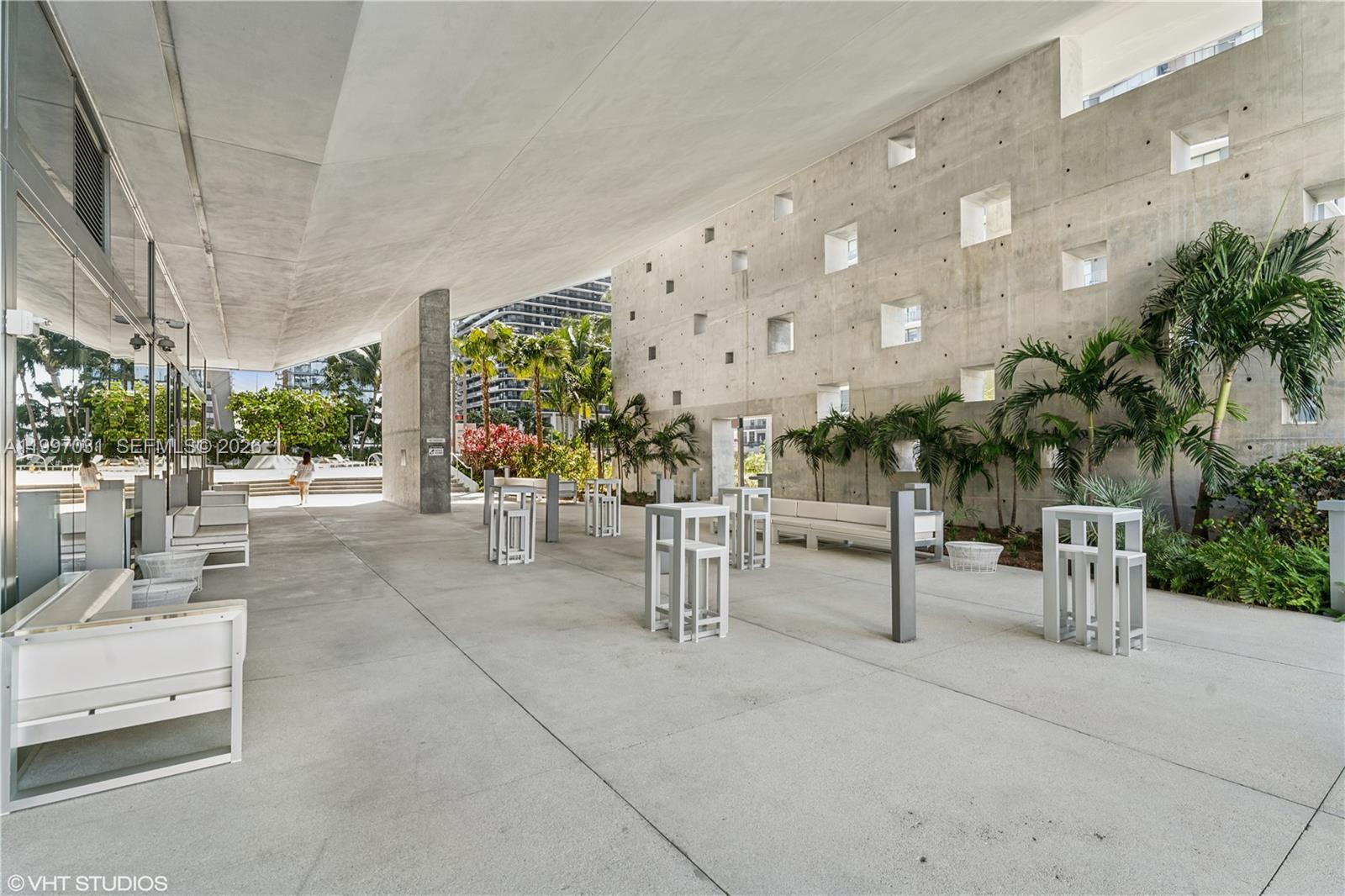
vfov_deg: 72.4
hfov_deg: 95.3
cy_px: 448
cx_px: 672
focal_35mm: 16
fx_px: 613
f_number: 10
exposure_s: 1/40
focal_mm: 16.4
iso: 320
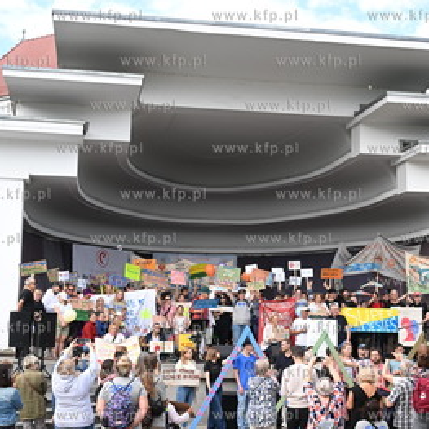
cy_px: 216
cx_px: 220
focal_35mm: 57
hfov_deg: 30.0
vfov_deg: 30.0
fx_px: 799
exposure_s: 1/200
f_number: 5.6
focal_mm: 44
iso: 250
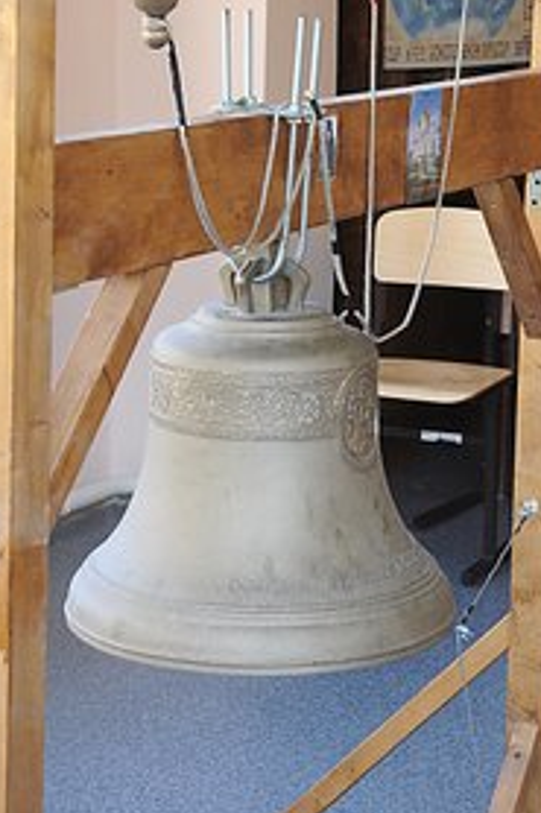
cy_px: 123
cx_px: 310
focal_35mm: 110
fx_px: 2482
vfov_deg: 18.4
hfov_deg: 12.4
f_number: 6.3
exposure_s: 1/40
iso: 500
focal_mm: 34
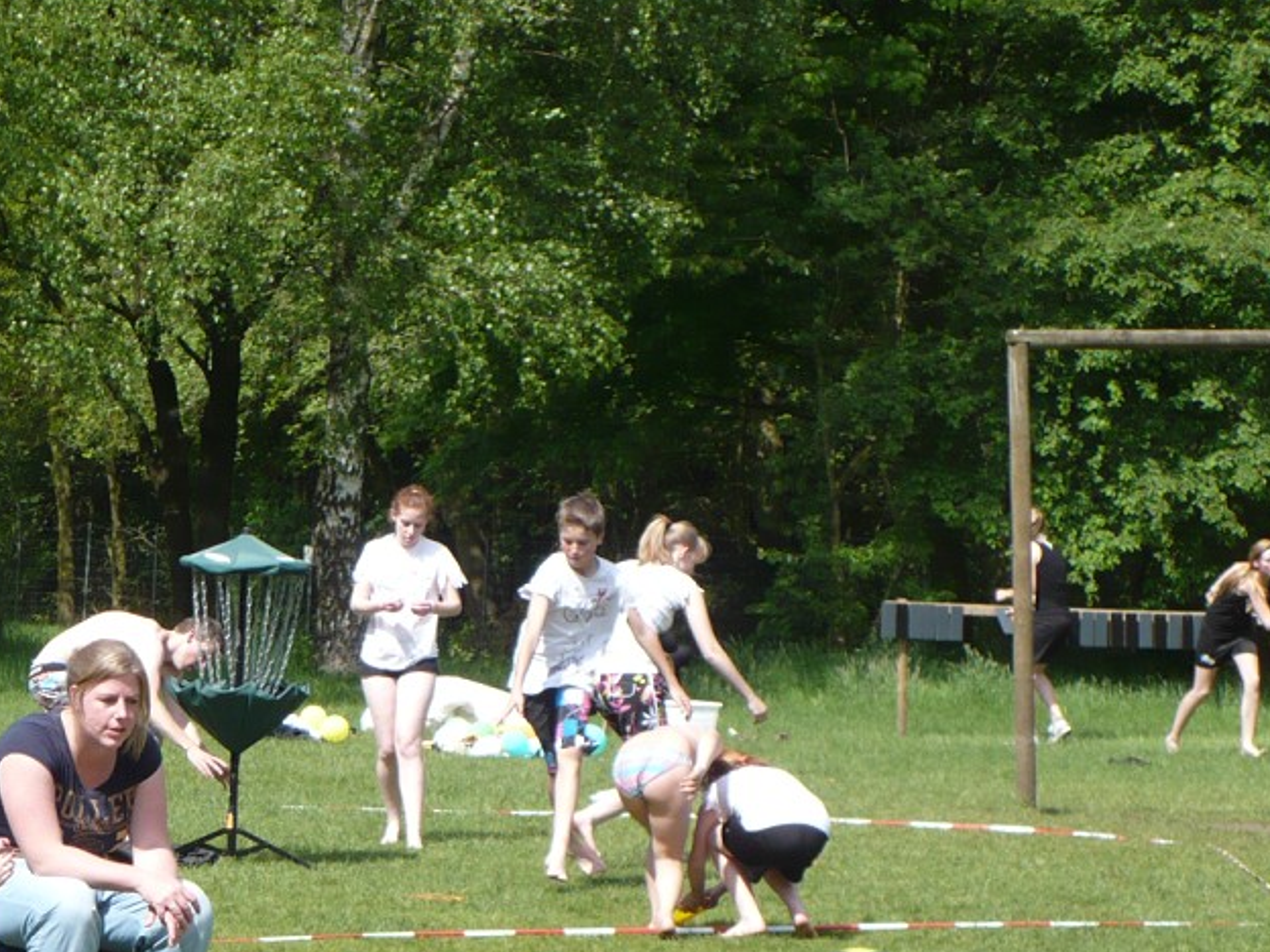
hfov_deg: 9.9
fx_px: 7338
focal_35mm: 200
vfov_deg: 7.4
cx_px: 254
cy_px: 873
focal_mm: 17.2
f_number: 3.5
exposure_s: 1/640
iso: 100
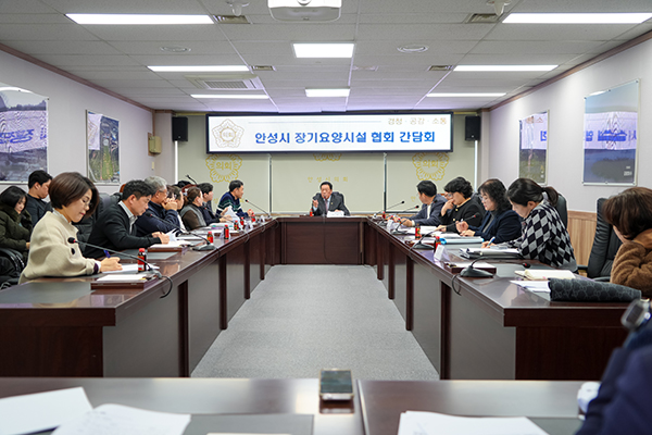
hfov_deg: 60.3
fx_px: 561
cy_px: 218
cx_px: 326
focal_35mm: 31
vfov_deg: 42.3
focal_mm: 31
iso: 320
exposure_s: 1/40
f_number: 4
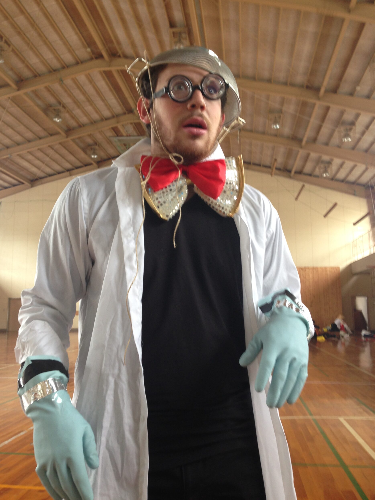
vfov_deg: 53.9
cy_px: 244
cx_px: 183
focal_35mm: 34
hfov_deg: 41.8
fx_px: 491
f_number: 2.4
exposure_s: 1/30
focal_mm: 4.12
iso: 50
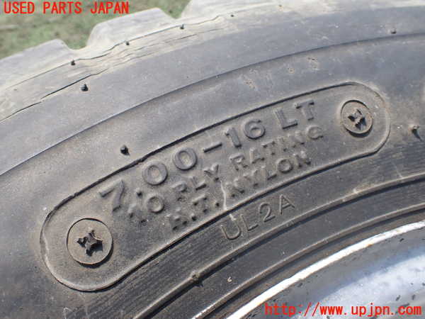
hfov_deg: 60.0
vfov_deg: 46.8
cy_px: 160
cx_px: 212
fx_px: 368
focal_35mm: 30
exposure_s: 1/400
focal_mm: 5.4
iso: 100
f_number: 3.2
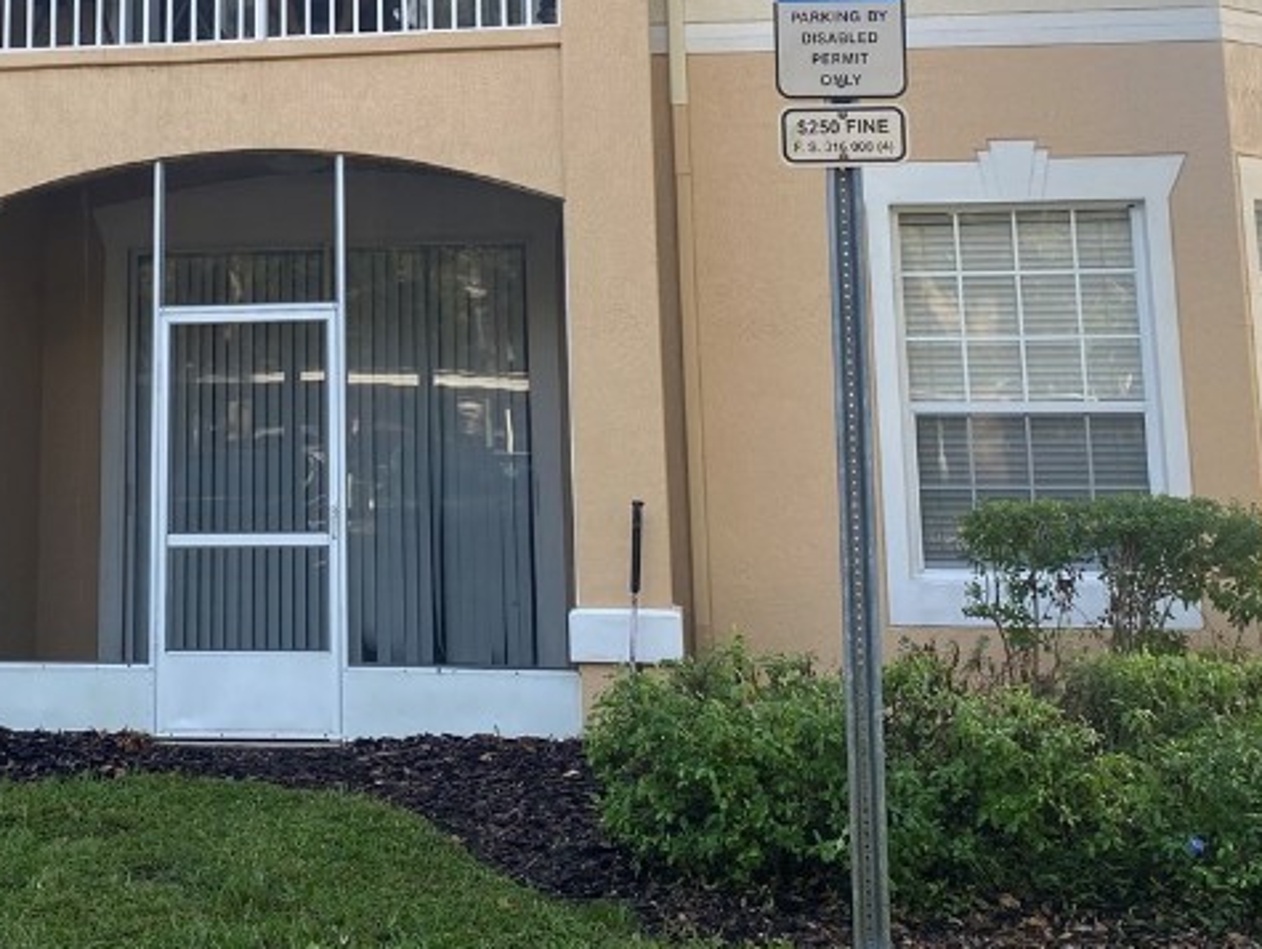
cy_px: 69
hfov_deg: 33.8
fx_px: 2043
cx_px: 351
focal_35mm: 56
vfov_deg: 25.2
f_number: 1.8
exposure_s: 1/344
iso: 32
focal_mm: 4.25
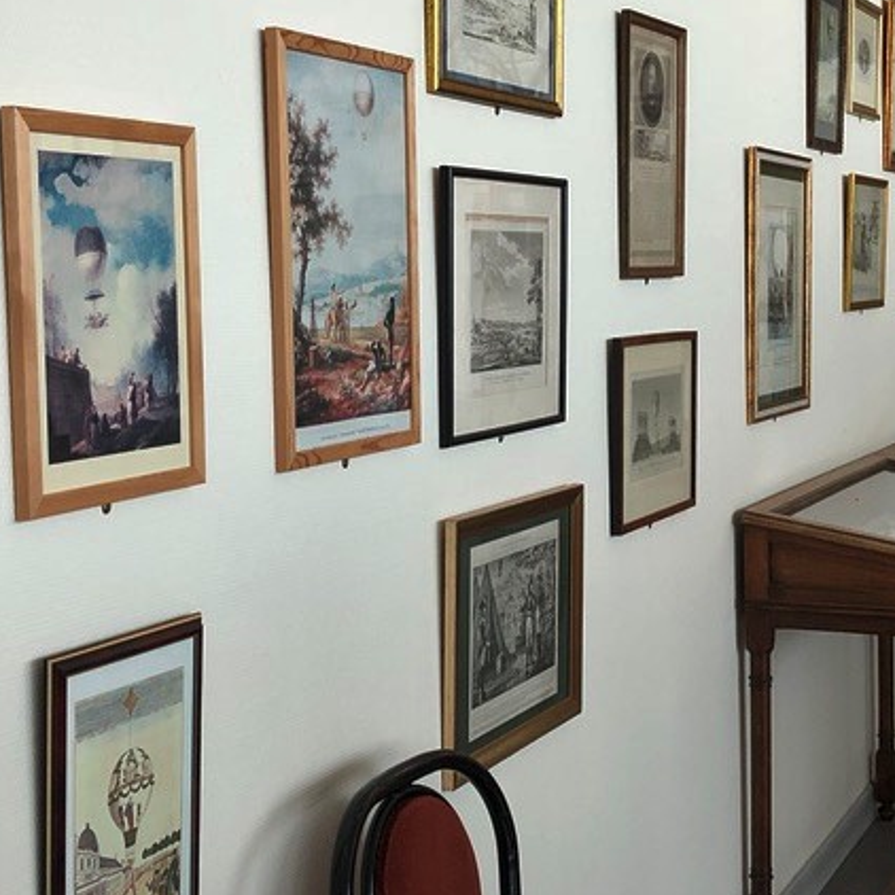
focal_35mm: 60
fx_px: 1755
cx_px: 473
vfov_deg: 28.6
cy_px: 407
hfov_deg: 28.6
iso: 32
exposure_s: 1/40
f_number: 1.8
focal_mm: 3.99
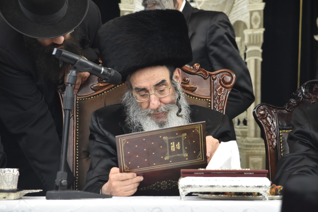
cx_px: 159
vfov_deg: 7.0
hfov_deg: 10.5
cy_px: 106
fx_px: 1723
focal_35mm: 195
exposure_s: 1/60
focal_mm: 130
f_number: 5.6
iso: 1600
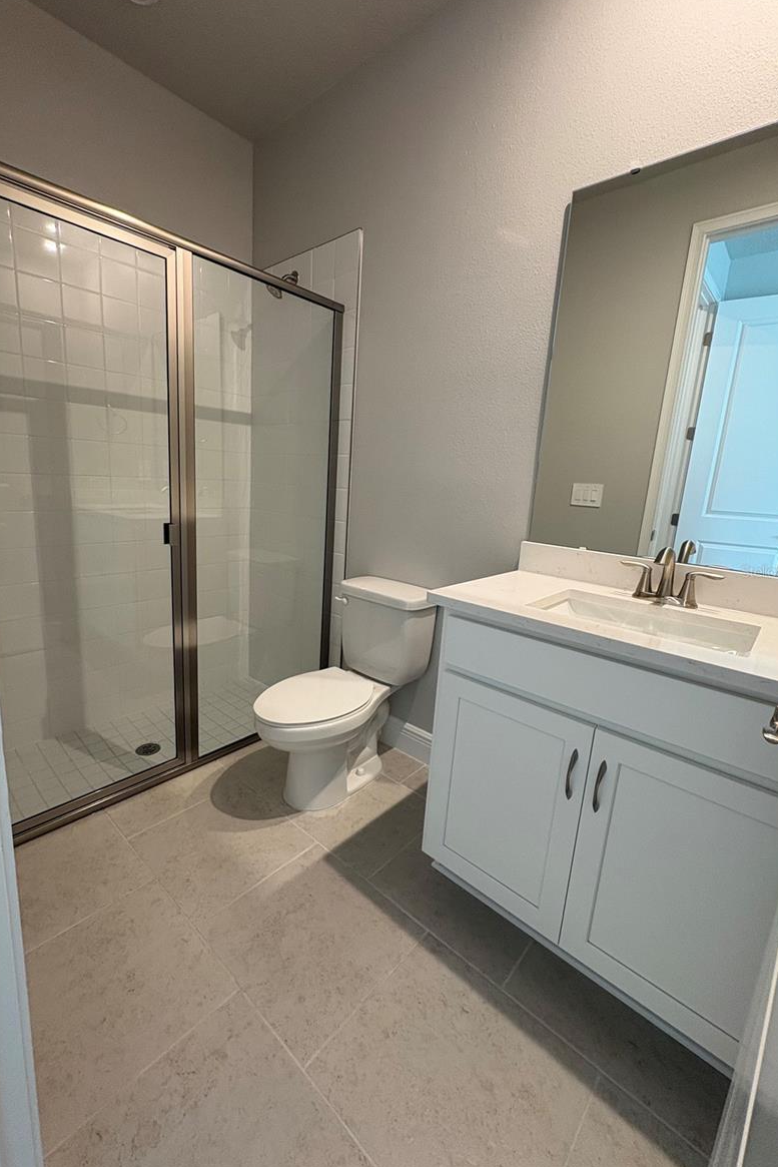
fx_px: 486
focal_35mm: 15
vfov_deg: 100.4
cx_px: 361
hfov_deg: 77.2
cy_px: 571
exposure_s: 1/60
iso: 200
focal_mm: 2.22
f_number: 2.2
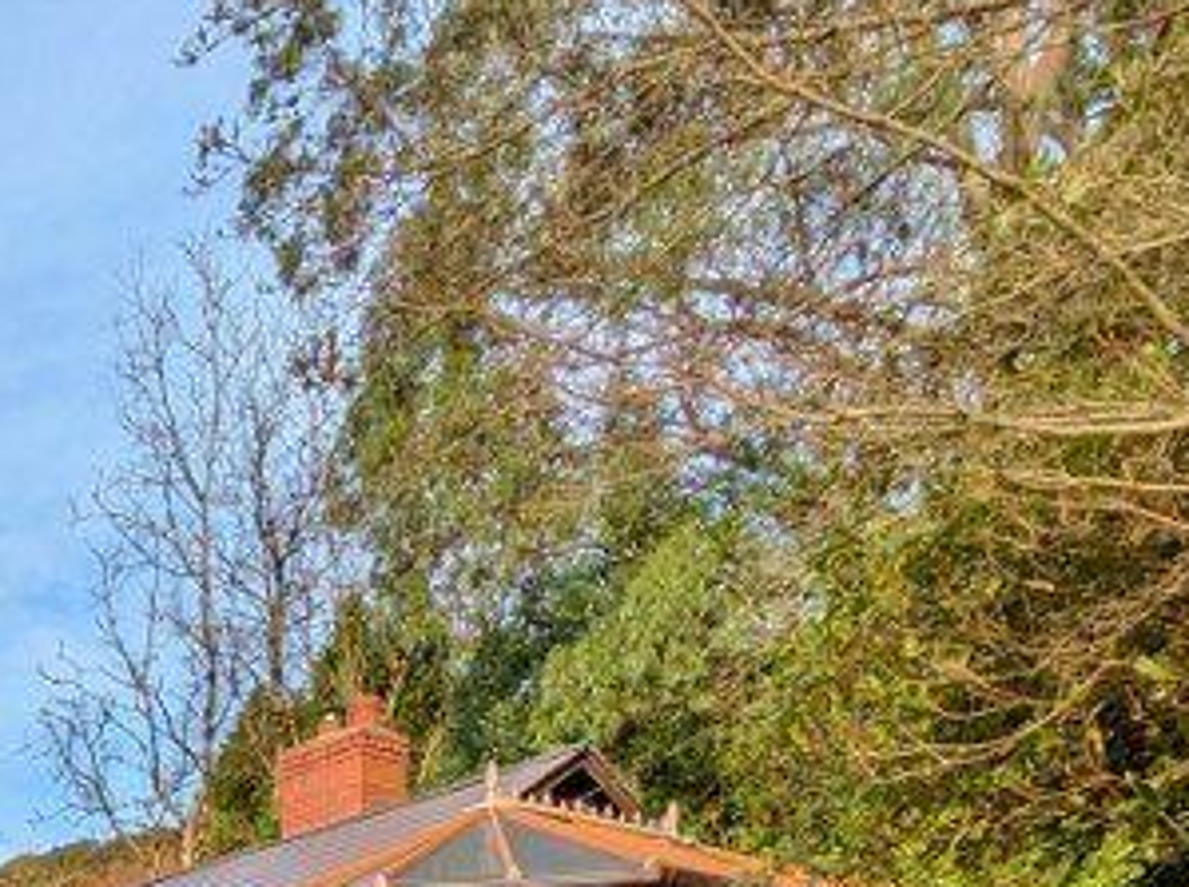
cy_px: 1301
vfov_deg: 24.2
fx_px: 1645
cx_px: -72
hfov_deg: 35.0
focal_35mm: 48
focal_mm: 1.83
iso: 49
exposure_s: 1/852
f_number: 2.2
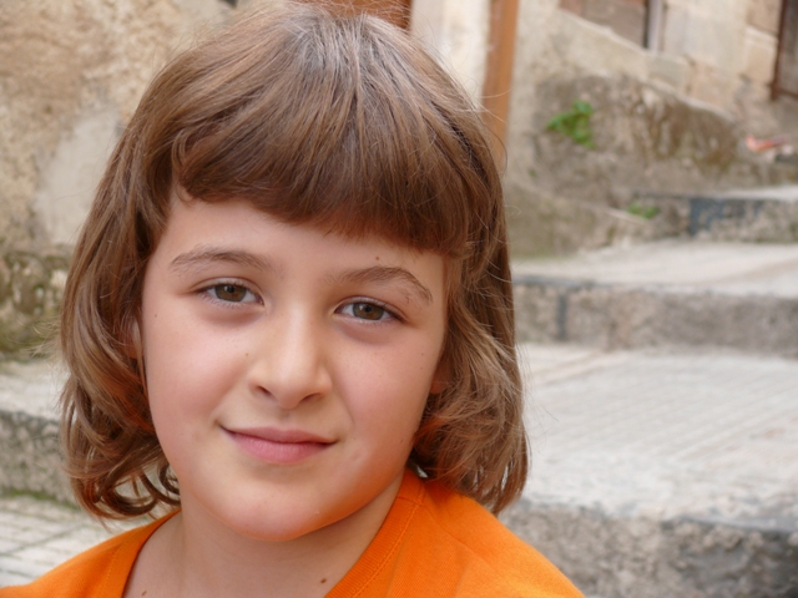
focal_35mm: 66
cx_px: 399
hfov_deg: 29.4
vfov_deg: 22.3
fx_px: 1521
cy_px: 299
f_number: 3.2
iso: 100
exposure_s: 1/200
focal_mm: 14
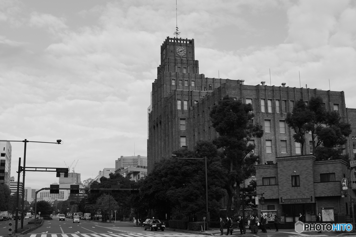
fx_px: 445
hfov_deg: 43.6
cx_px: 178
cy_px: 118
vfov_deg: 29.8
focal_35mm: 45
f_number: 3.5
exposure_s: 1/1000
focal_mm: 30
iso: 100
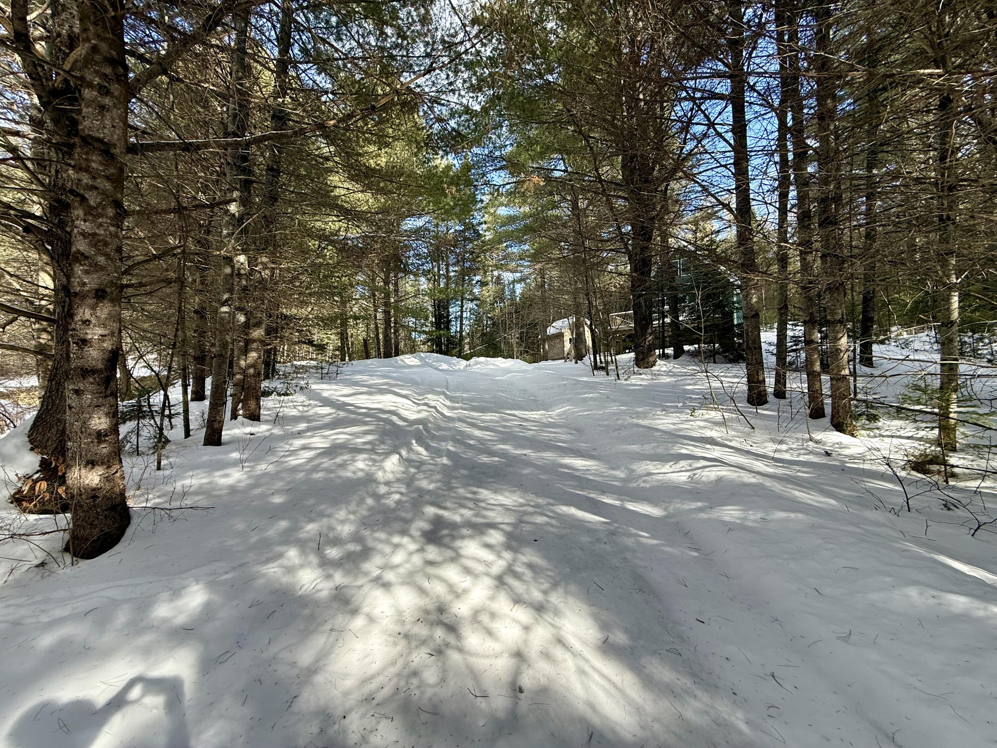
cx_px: 498
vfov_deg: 85.7
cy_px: 374
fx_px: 403
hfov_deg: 102.1
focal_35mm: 14
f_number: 2.2
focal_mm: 2.22
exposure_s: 1/490
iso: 50
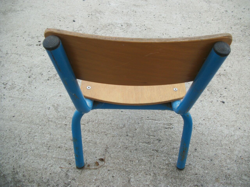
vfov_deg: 44.2
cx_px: 125
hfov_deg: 56.8
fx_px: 231
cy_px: 94
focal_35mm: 32
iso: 80
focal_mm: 5.7
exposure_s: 1/400
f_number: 2.9
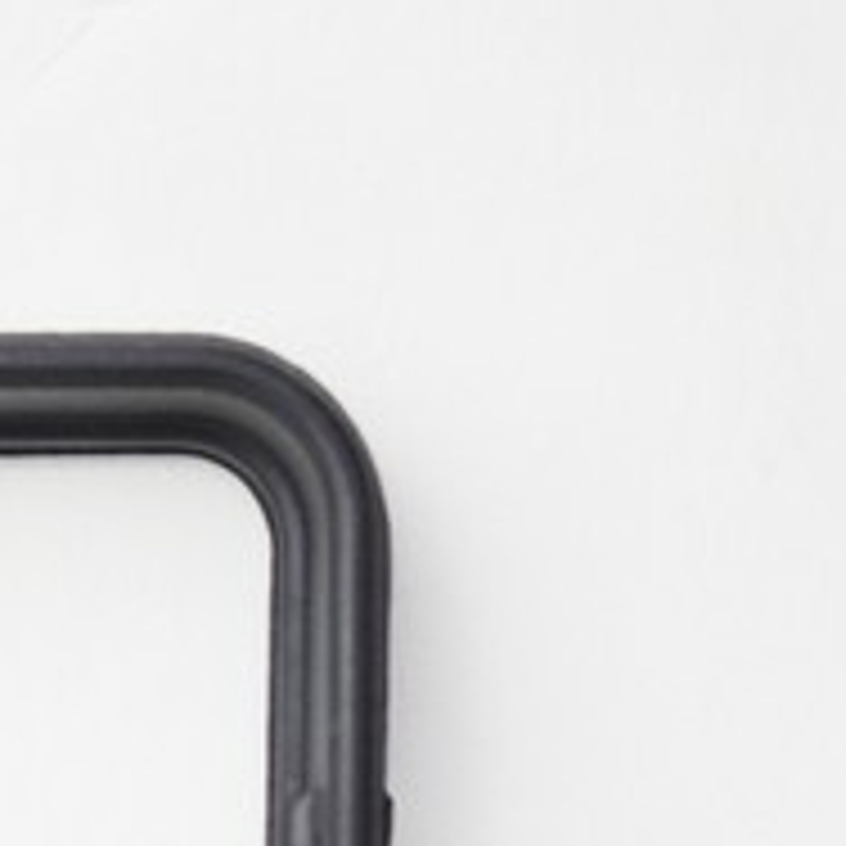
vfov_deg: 7.3
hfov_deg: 7.2
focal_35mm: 238
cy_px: 763
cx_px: -446
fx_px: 6593
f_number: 5.6
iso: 1600
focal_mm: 55
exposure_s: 1/60
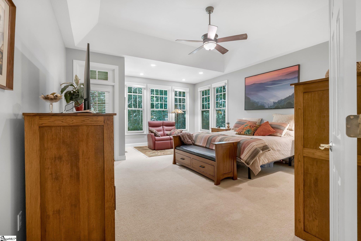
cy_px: 120
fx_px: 160
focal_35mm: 16
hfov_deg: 96.7
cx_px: 180
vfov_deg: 73.8
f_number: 8
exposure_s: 1/10
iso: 400
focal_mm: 16
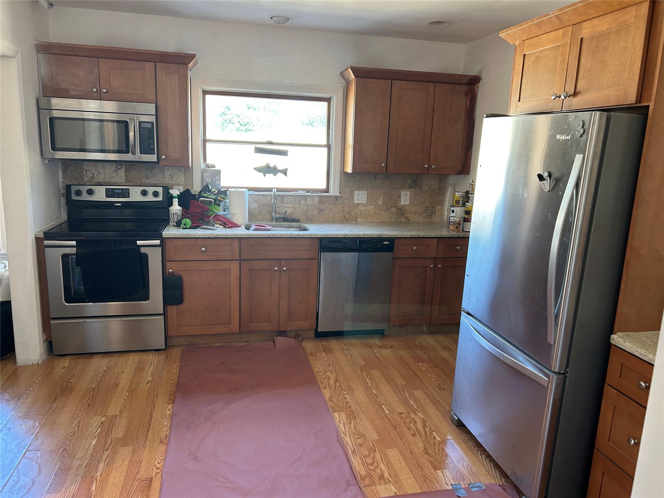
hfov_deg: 67.3
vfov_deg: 53.1
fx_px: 499
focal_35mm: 26
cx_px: 332
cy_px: 249
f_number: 1.5
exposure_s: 1/60
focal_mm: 5.7
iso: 80
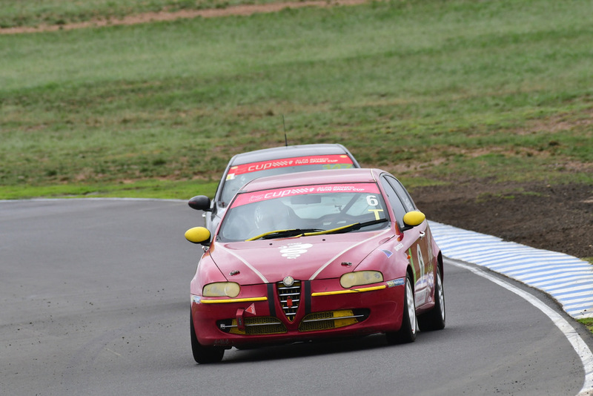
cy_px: 198
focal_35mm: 750
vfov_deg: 1.8
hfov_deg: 2.7
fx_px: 12358
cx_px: 296
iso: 640
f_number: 10
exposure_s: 1/640
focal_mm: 500
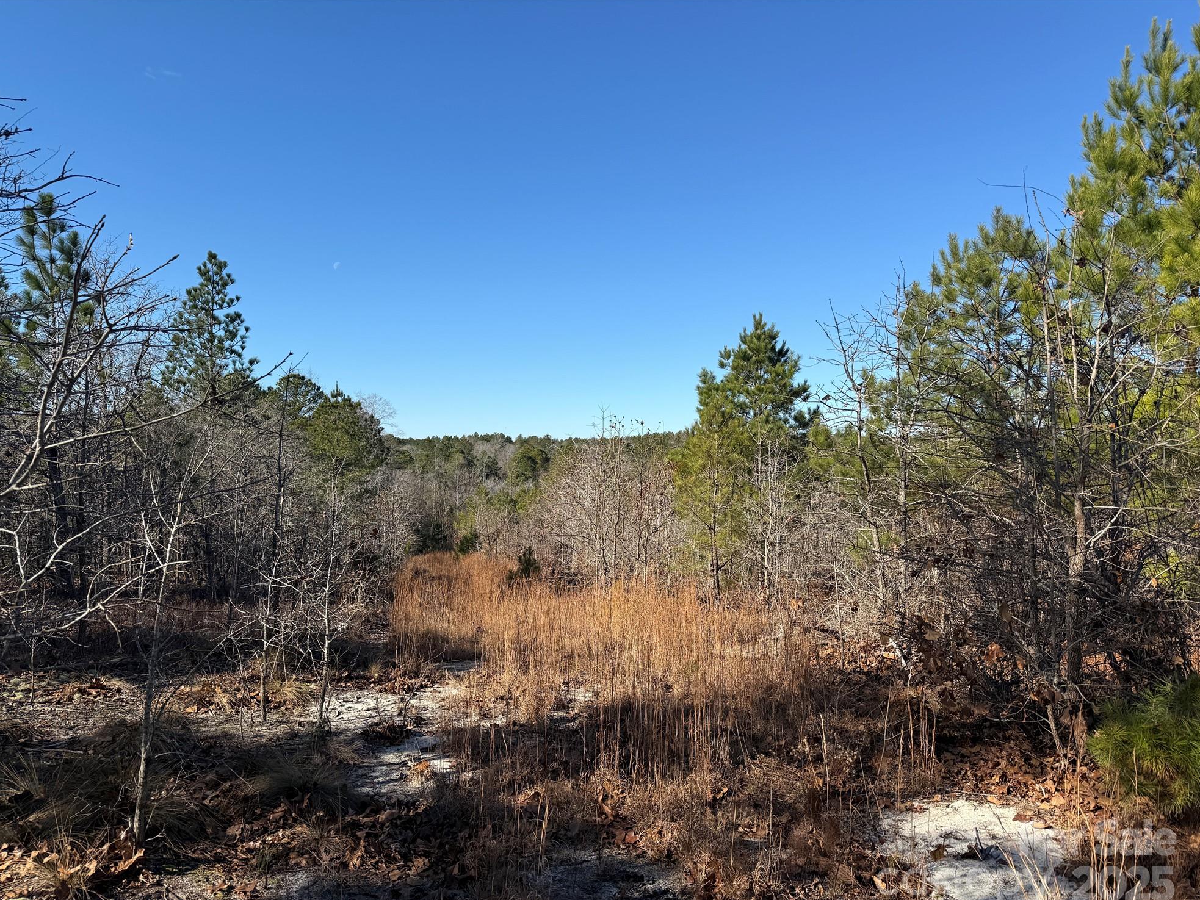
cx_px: 596
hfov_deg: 69.4
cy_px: 466
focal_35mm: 25
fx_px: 867
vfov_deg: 54.9
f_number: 1.78
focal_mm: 6.76
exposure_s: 1/3584
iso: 80
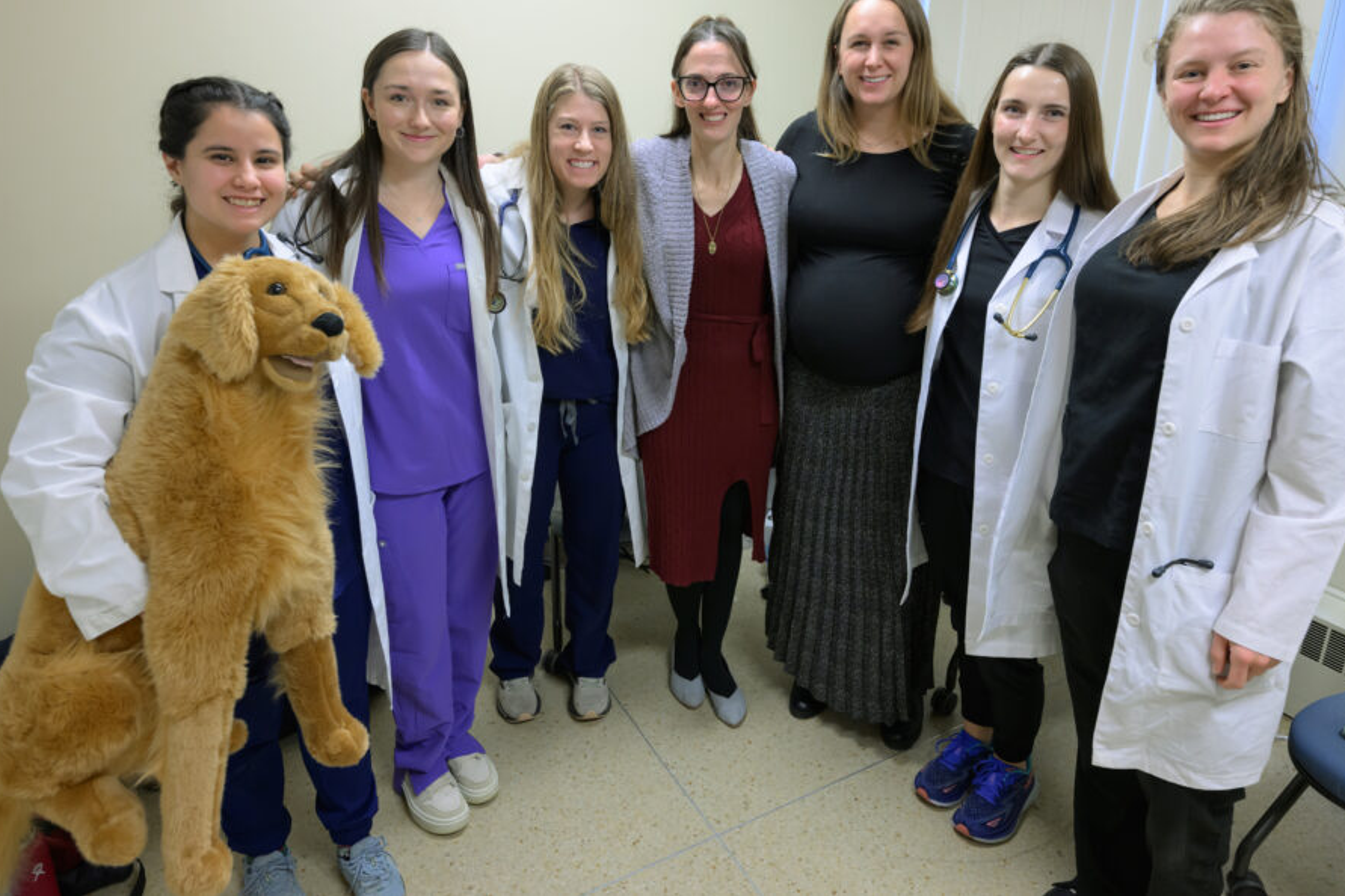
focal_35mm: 23
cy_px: 382
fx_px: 859
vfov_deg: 54.9
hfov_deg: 76.1
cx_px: 679
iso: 1250
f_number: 4.5
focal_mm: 20
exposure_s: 1/80
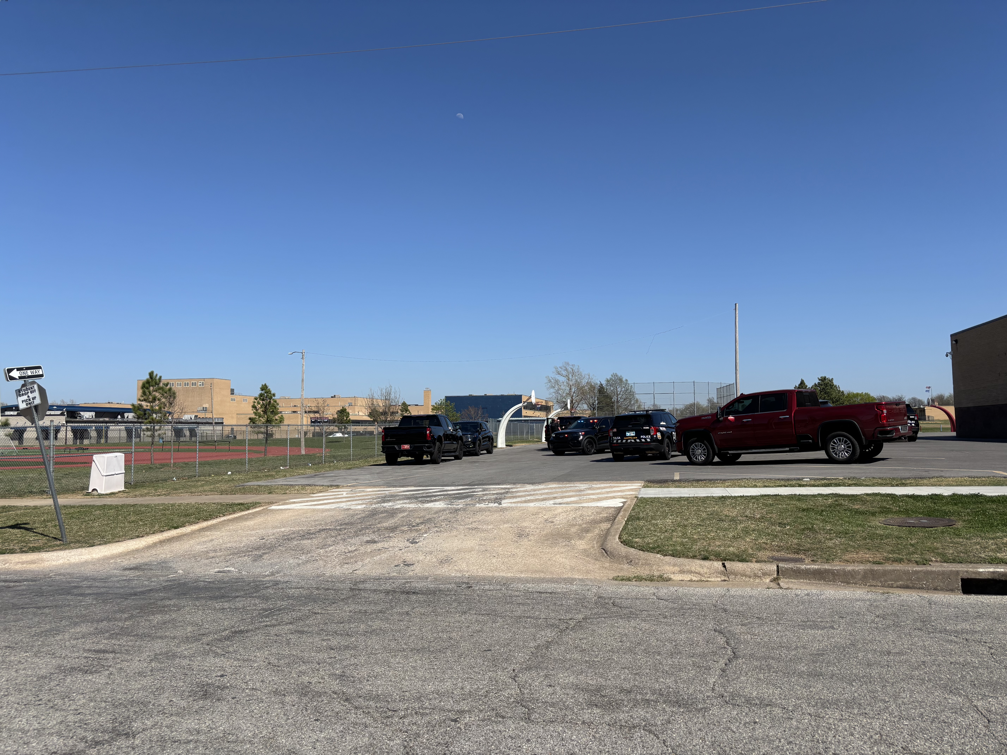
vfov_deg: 53.1
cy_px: 378
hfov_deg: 67.3
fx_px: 756
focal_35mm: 26
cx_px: 504
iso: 50
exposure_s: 1/5076
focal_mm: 5.96
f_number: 1.6
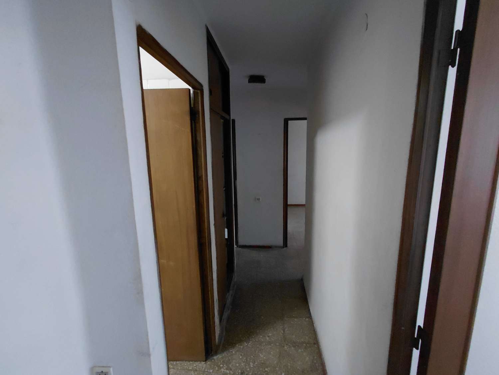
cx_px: 250
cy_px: 188
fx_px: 231
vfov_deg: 78.1
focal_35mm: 16
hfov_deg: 94.5
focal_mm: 1.64
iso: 640
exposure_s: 1/24
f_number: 2.2
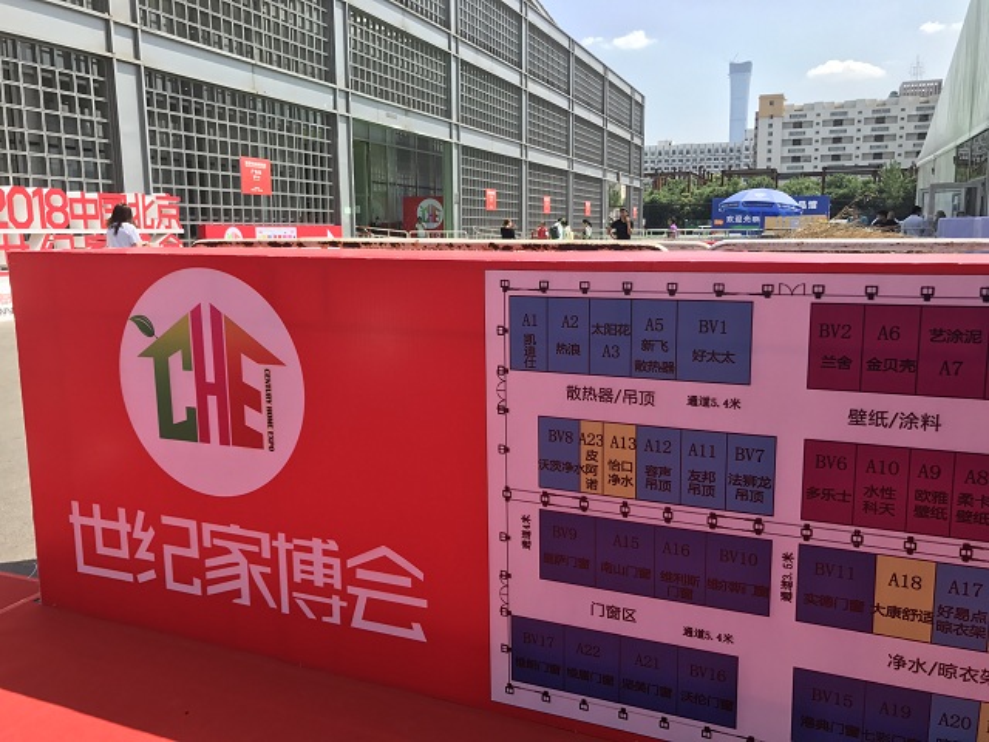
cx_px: 494
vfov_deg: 49.7
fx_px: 800
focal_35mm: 28
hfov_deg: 63.4
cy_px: 371
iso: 20
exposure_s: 1/1153
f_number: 1.8
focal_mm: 3.99
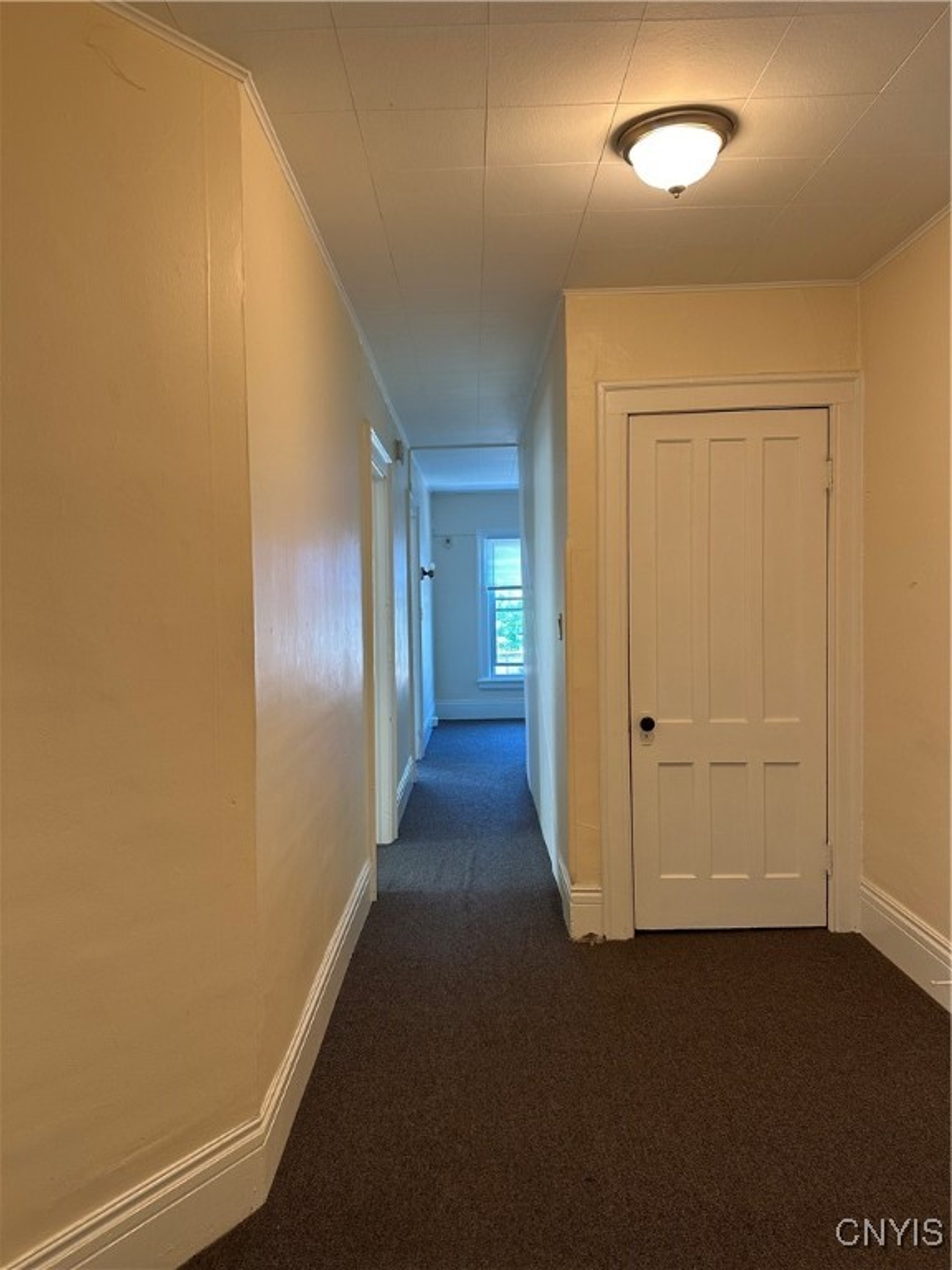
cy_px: 635
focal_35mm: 24
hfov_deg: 56.8
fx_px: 880
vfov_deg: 71.6
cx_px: 476
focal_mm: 6.86
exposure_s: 1/60
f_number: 1.78
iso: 160
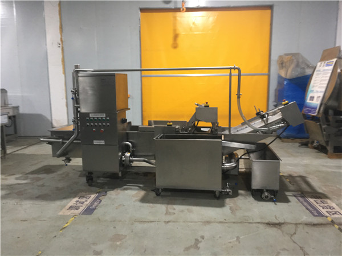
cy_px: 128
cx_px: 171
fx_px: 287
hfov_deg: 61.7
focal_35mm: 29
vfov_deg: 48.2
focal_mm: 4.15
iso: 200
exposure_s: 1/17
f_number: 2.2
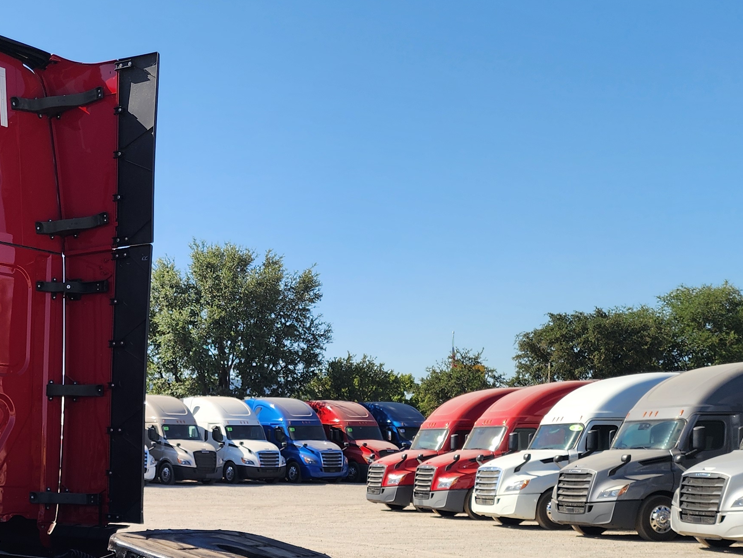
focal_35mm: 53
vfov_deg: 26.8
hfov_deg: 33.4
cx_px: 18
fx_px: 1138
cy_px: 480
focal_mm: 6.4
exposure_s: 1/816
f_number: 1.8
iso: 12
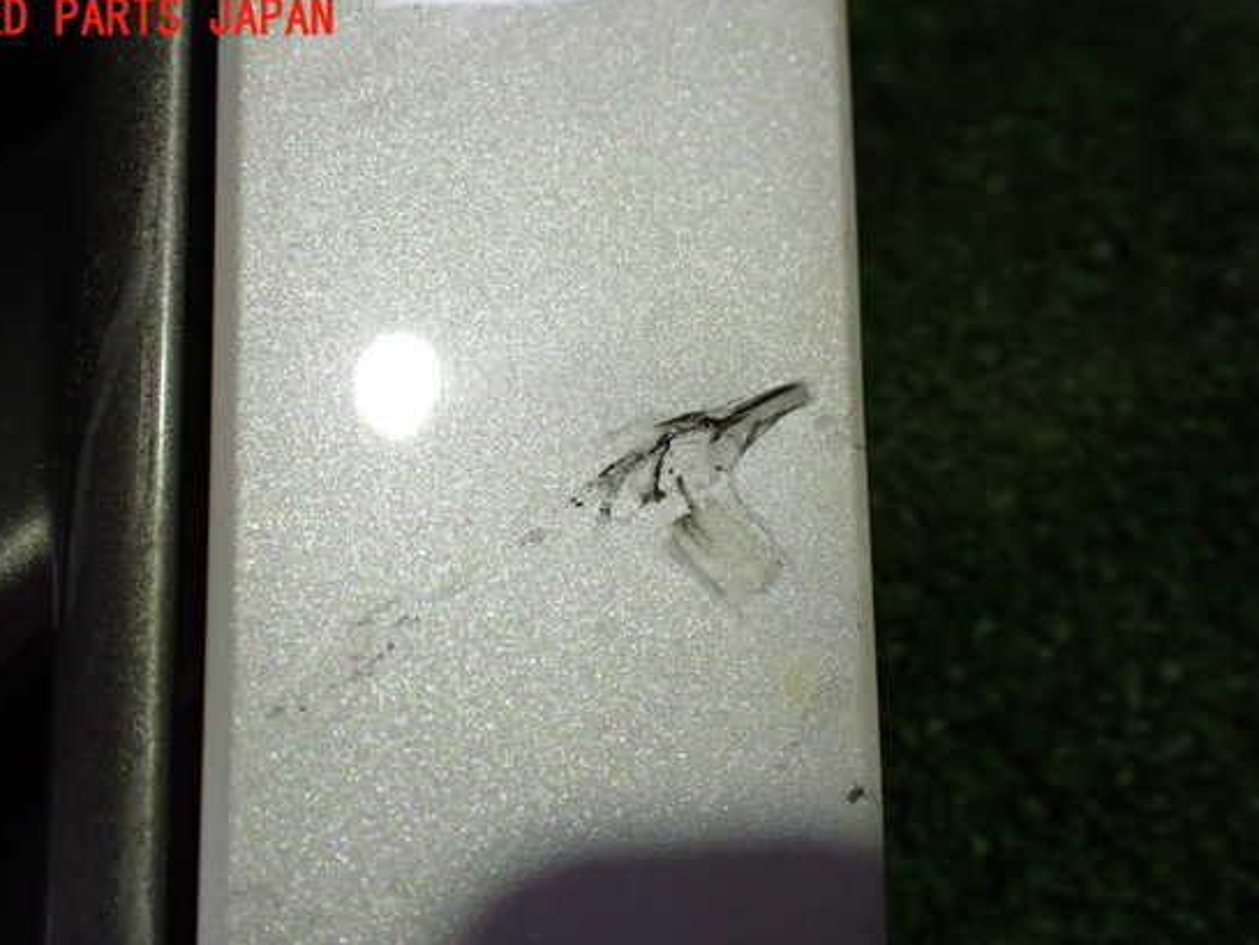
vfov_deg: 42.9
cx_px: 608
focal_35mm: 33
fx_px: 1200
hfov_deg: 55.3
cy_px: 511
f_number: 2.3
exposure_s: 1/125
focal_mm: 5.4
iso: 400
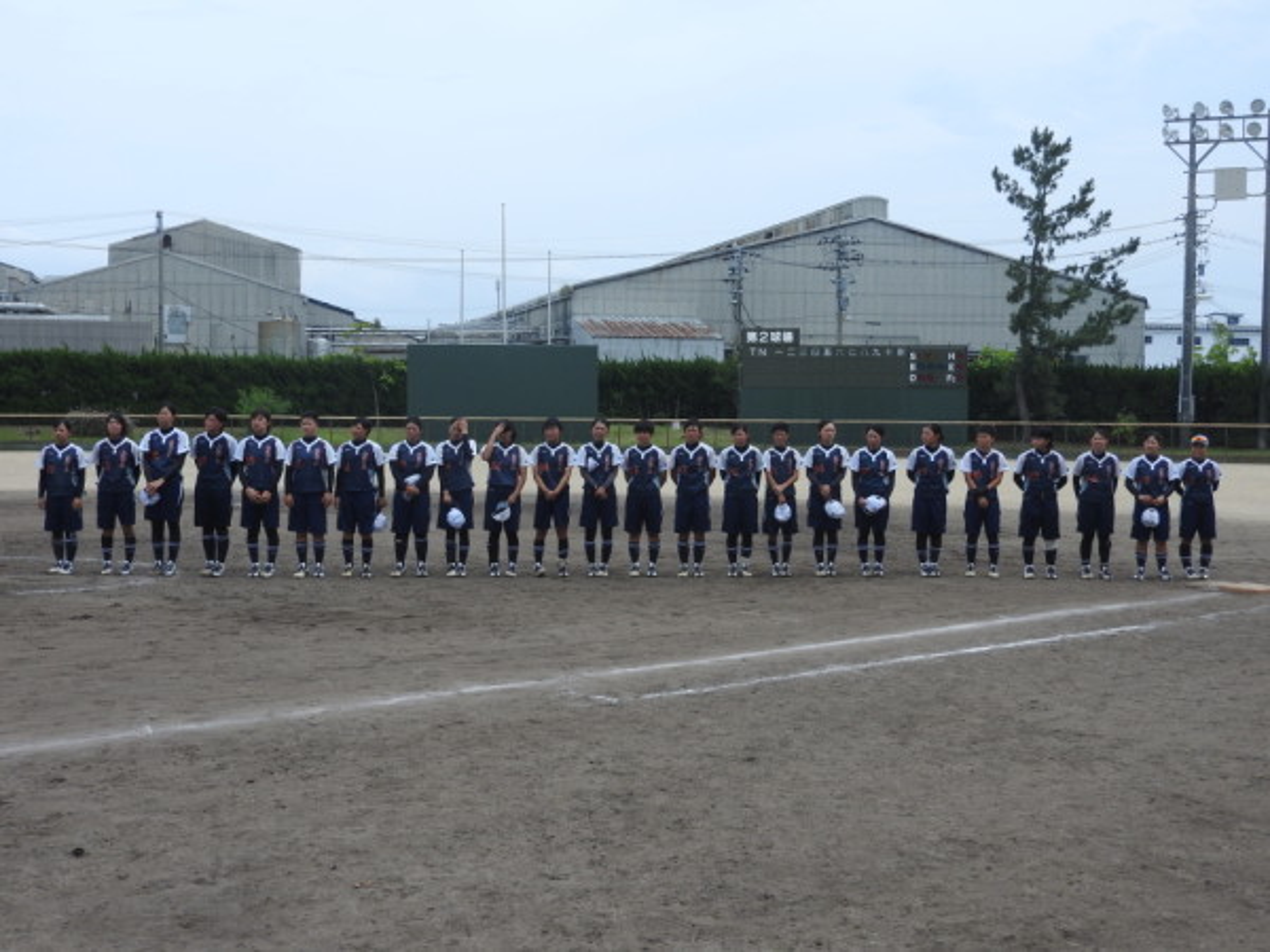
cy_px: 476
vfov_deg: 29.1
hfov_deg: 38.2
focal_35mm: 50
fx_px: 1834
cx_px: 635
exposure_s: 1/800
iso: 100
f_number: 4
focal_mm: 9
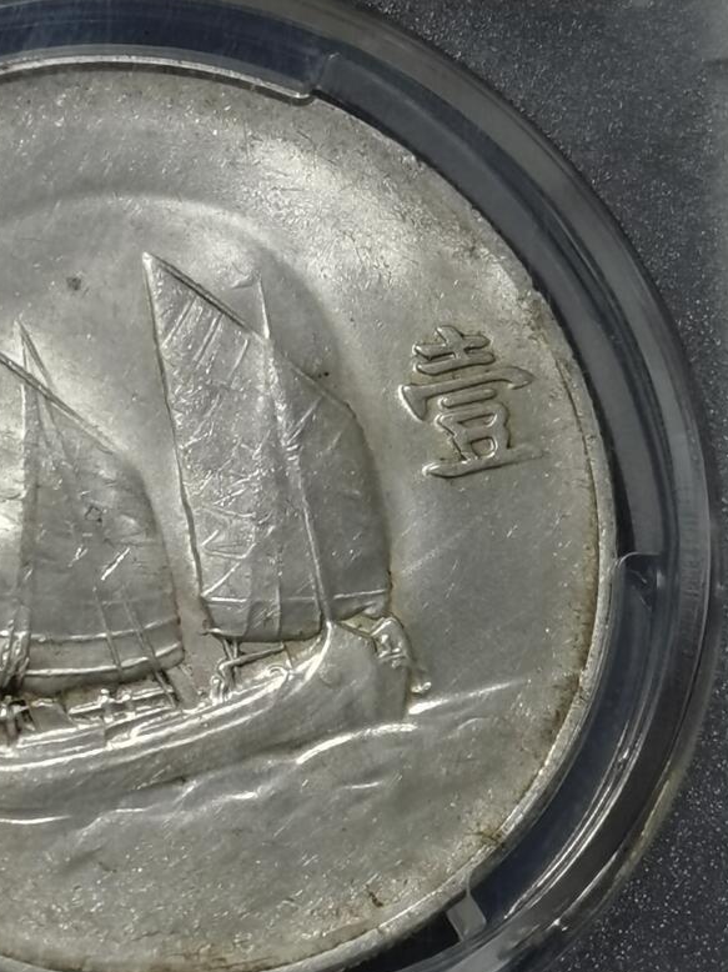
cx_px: 86
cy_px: 235
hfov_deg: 9.1
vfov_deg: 12.2
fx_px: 4545
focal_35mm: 162
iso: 50
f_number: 1.8
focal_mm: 5.58
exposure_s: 1/116
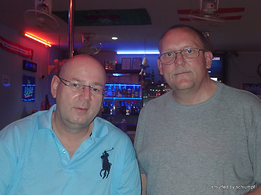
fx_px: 324
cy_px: 98
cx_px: 130
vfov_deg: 33.6
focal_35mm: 43
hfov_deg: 43.9
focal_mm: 7.86
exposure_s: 1/40
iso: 400
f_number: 2.9
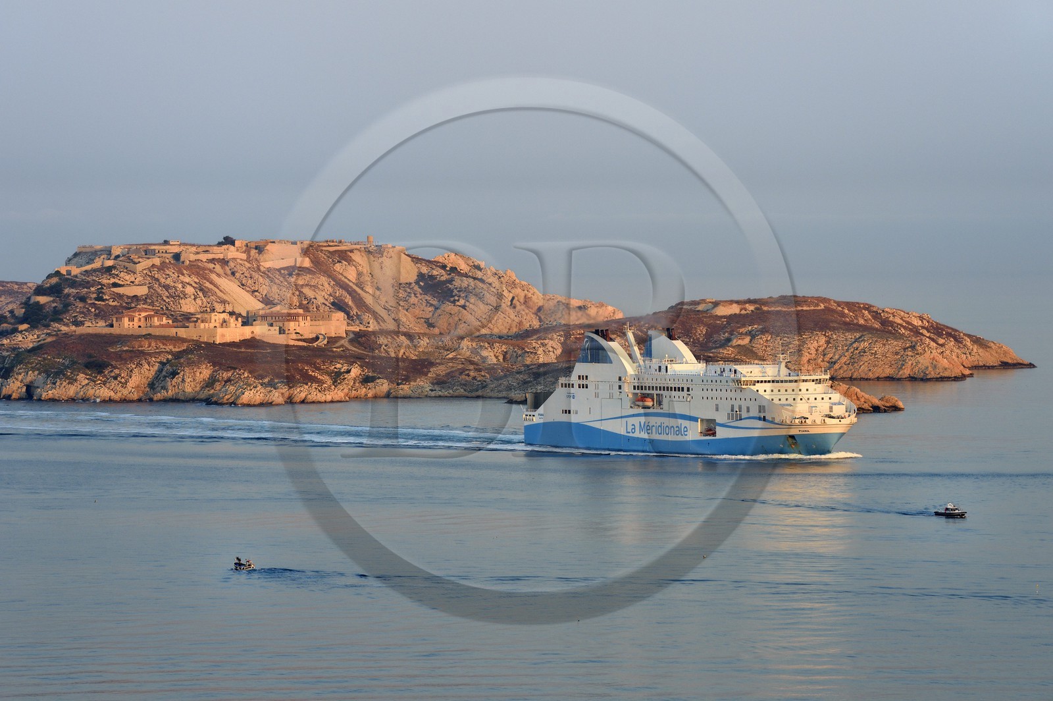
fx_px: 5845
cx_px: 526
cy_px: 350
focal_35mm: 200
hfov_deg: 10.3
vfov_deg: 6.9
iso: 250
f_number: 8
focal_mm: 200
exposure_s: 1/320
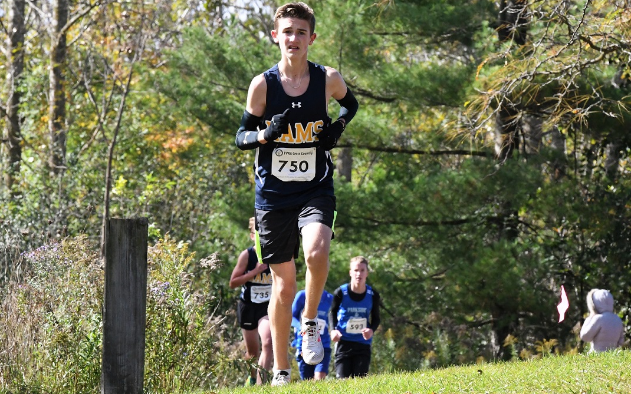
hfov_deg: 7.0
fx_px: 5151
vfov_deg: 4.4
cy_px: 198
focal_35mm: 300
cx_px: 316
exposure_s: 1/1000
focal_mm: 195
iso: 2800
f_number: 13
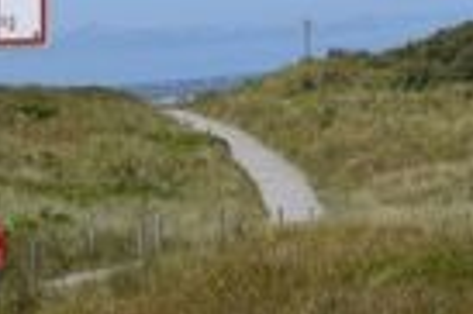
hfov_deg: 14.9
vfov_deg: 9.4
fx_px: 1785
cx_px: 461
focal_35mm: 136
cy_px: -316
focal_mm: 18
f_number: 11
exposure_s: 1/500
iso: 200
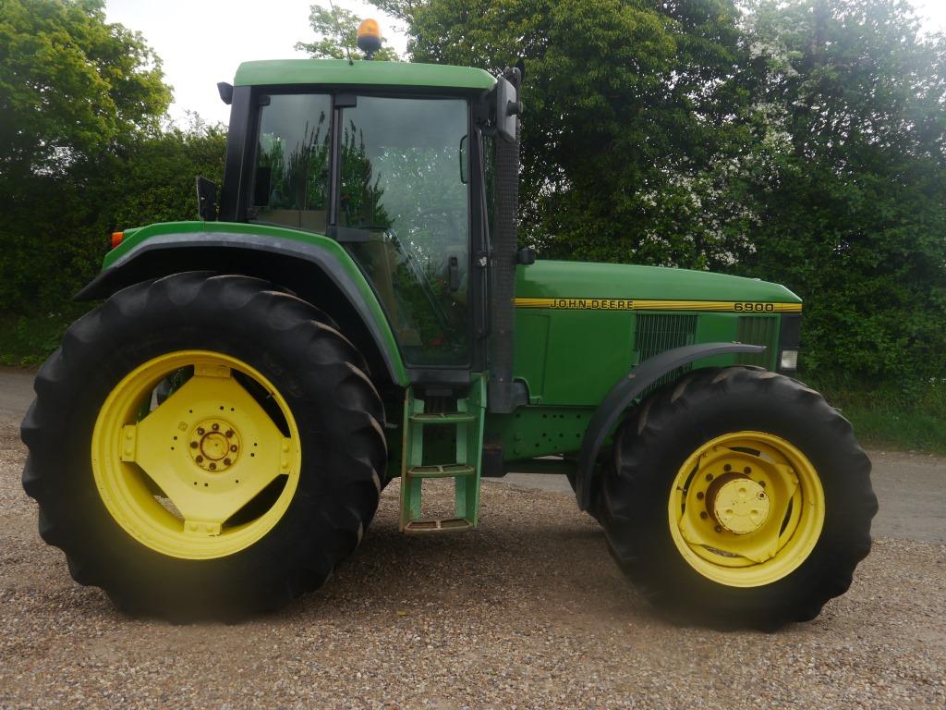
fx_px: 929
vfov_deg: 41.8
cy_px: 355
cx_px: 473
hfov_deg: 54.0
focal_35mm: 34
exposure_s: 1/250
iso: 160
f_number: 5.6
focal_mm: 17
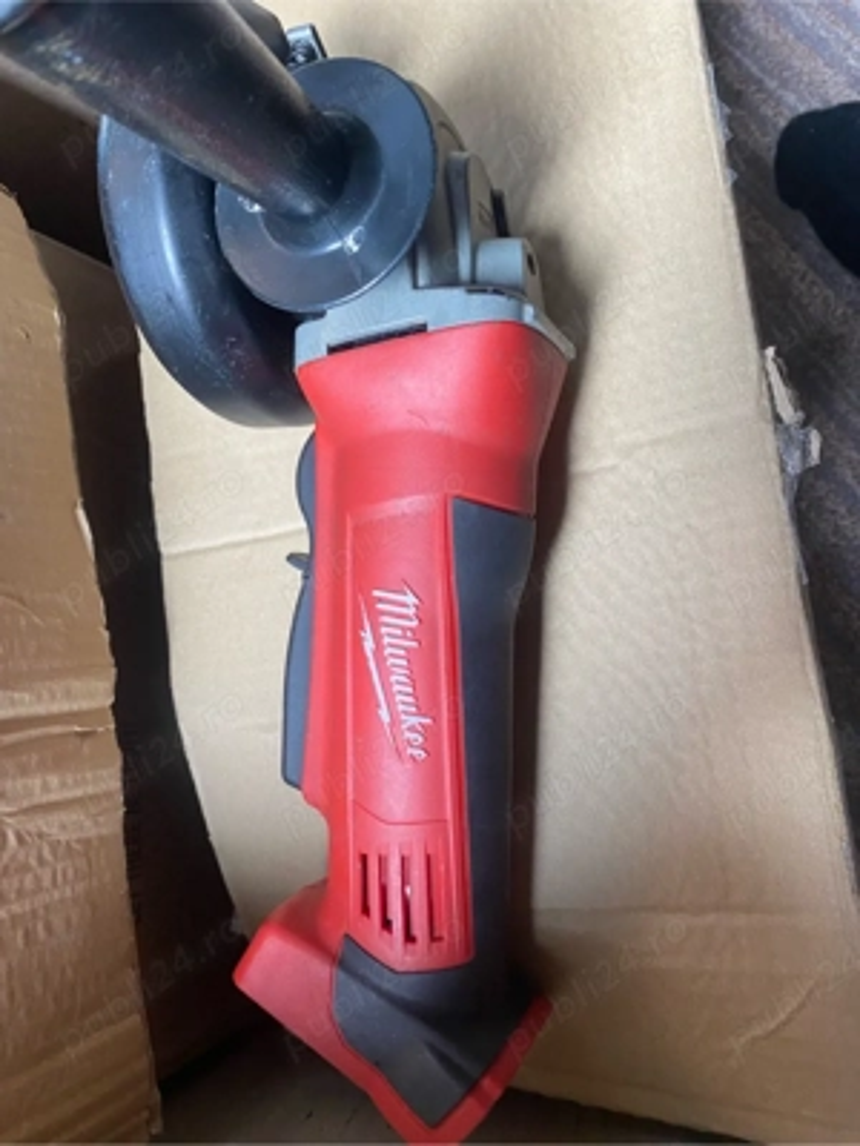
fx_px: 861
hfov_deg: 53.1
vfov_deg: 67.3
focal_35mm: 26
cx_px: 430
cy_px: 573
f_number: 1.8
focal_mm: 4.25
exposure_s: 1/79
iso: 125
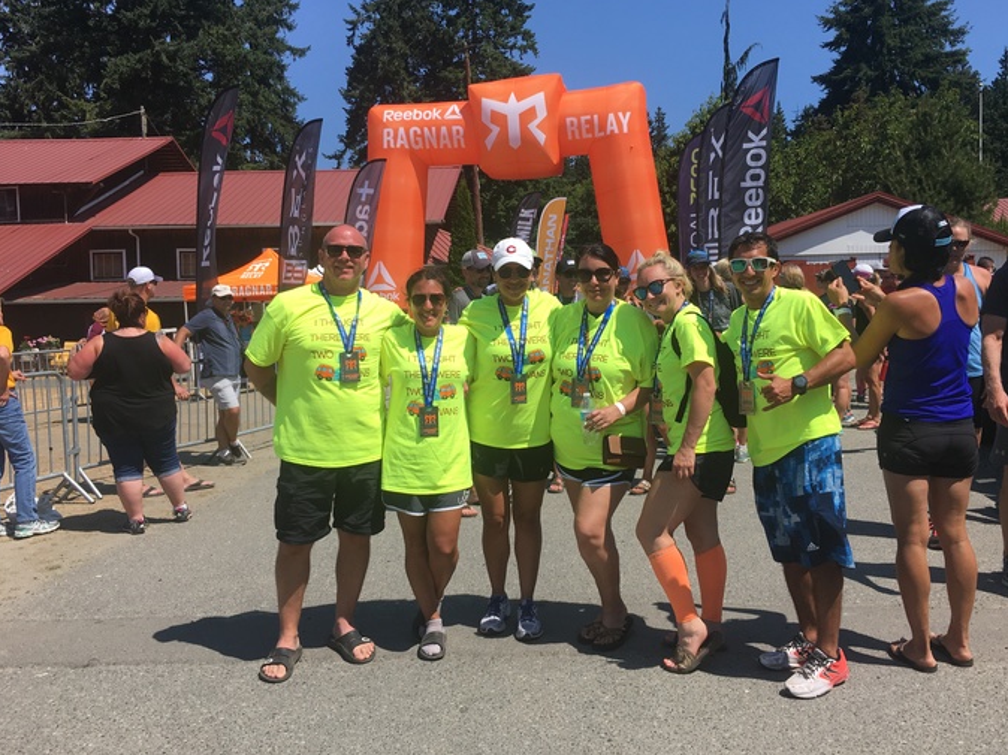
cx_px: 535
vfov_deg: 45.4
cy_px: 353
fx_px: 902
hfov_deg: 58.3
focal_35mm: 31
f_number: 2.2
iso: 25
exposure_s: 1/1832
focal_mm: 4.15
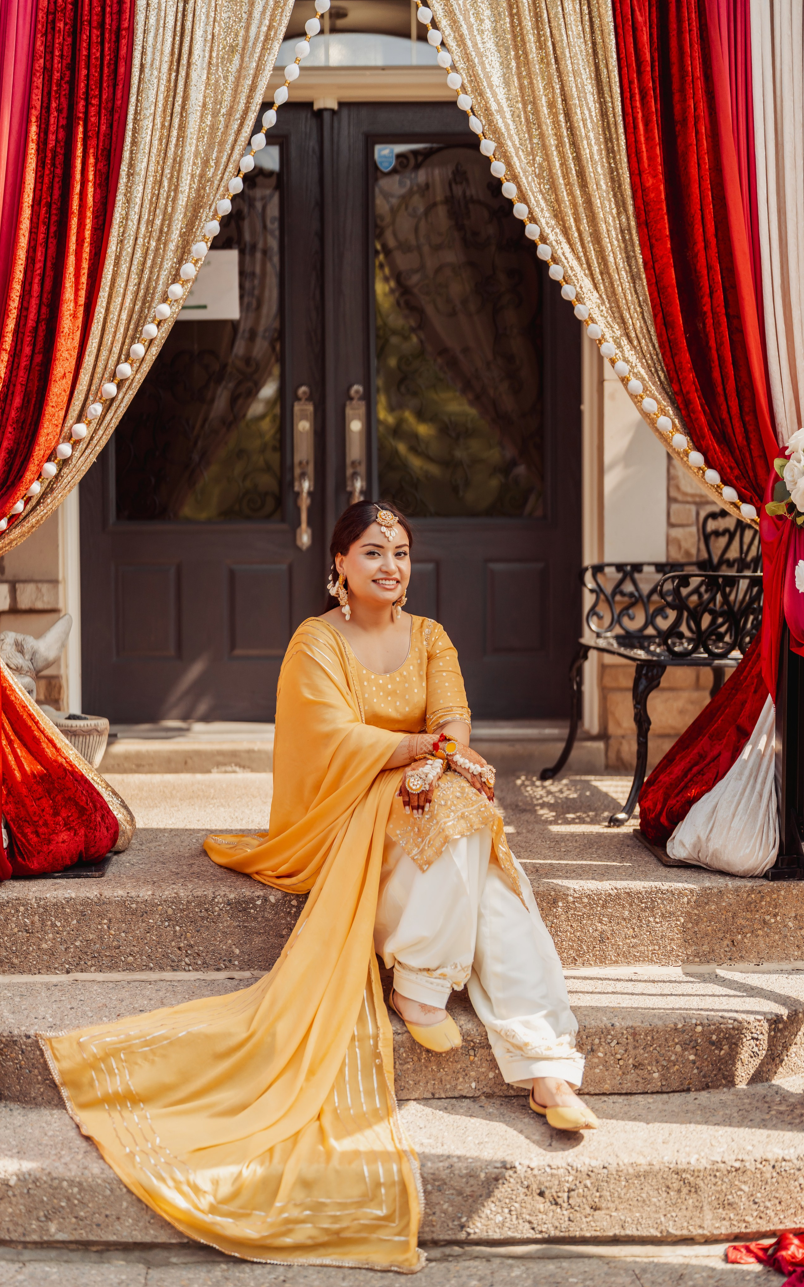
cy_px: 643
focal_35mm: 51
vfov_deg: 39.6
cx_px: 376
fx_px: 1788
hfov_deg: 25.3
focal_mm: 50
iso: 100
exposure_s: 1/8000
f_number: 1.2
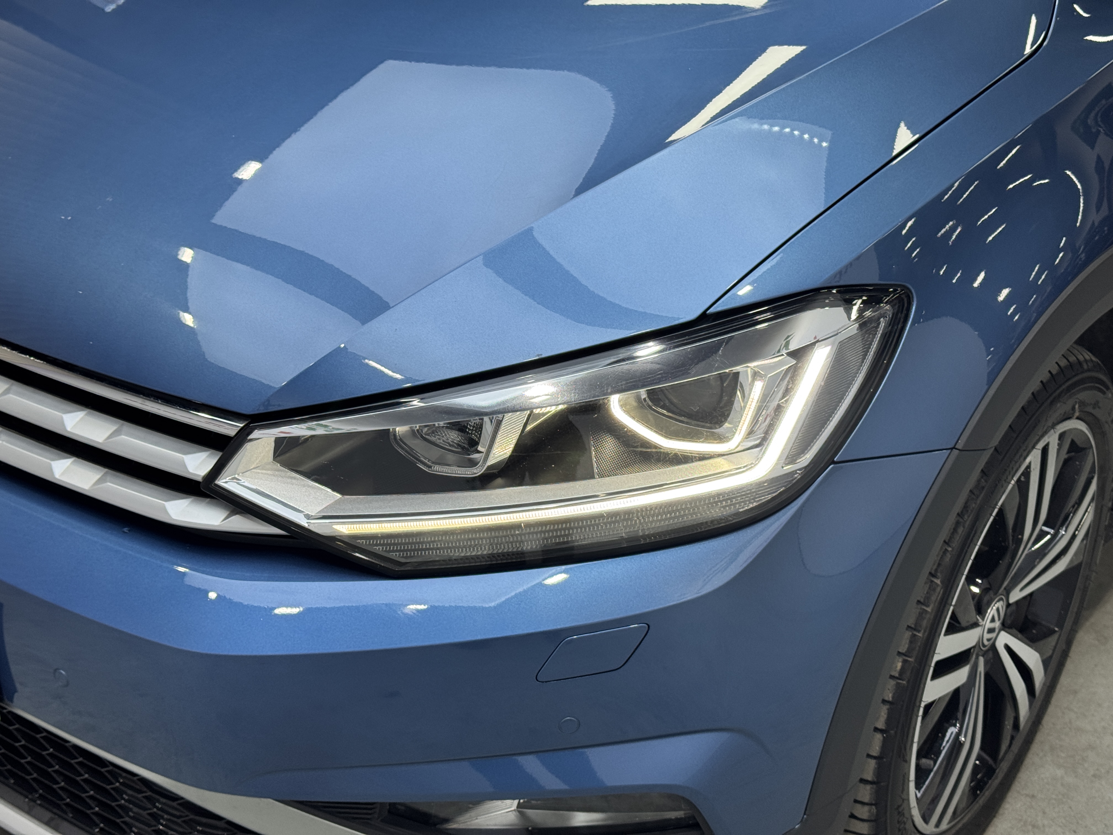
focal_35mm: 48
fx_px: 1543
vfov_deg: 30.3
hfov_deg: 39.7
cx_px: 556
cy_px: 418
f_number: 1.78
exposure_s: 1/151
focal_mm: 6.76
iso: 50
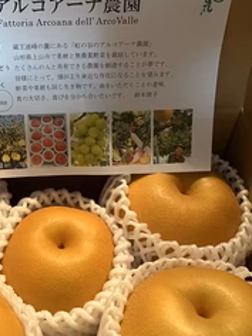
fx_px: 427
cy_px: 218
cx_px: 70
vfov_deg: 42.5
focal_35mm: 44
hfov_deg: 32.4
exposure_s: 1/60
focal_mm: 5.1
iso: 500
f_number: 1.6
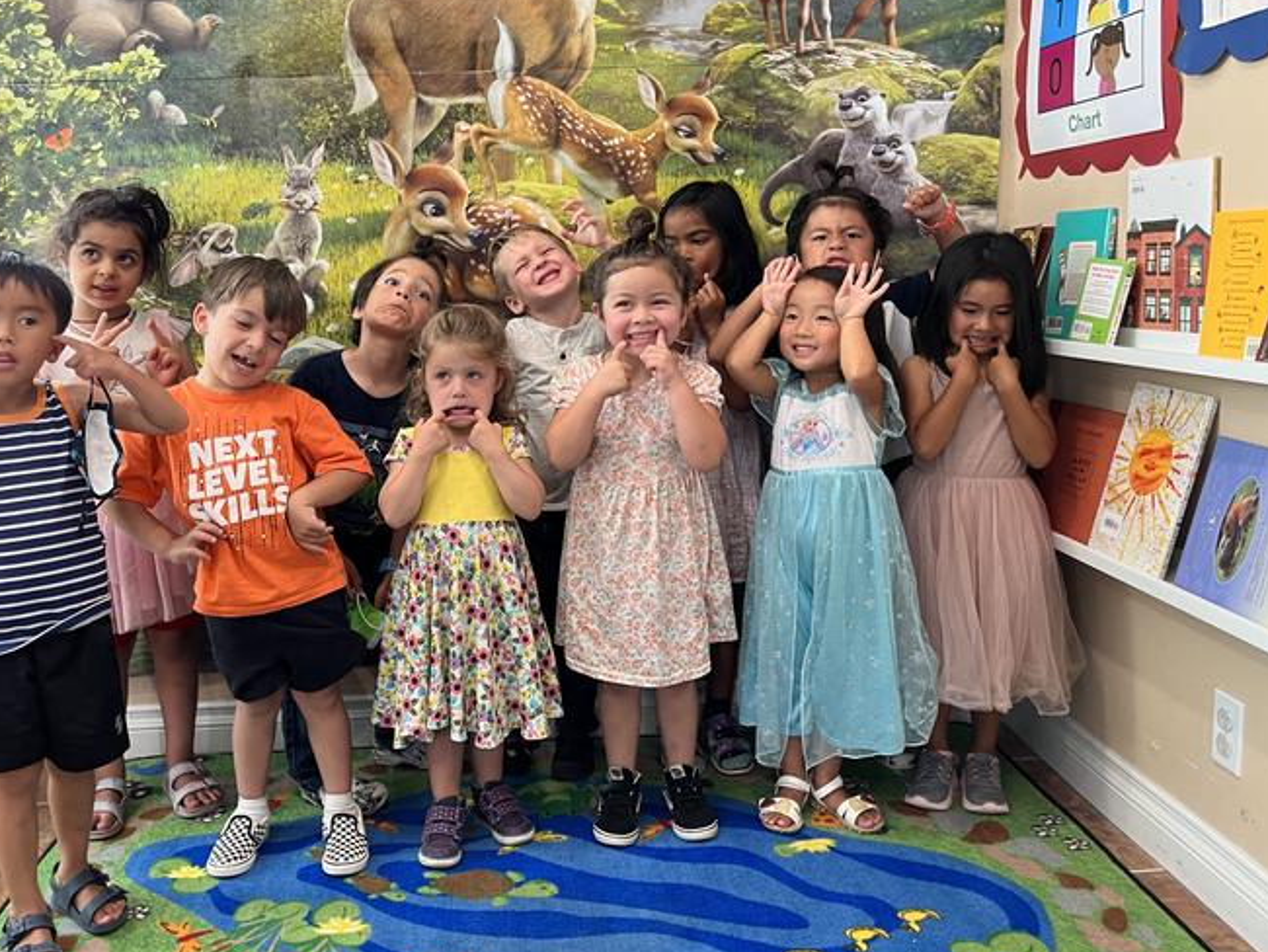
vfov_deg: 44.0
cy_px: 402
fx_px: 1173
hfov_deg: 56.5
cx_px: 531
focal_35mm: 32
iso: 125
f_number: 1.6
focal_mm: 5.1
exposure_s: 1/60
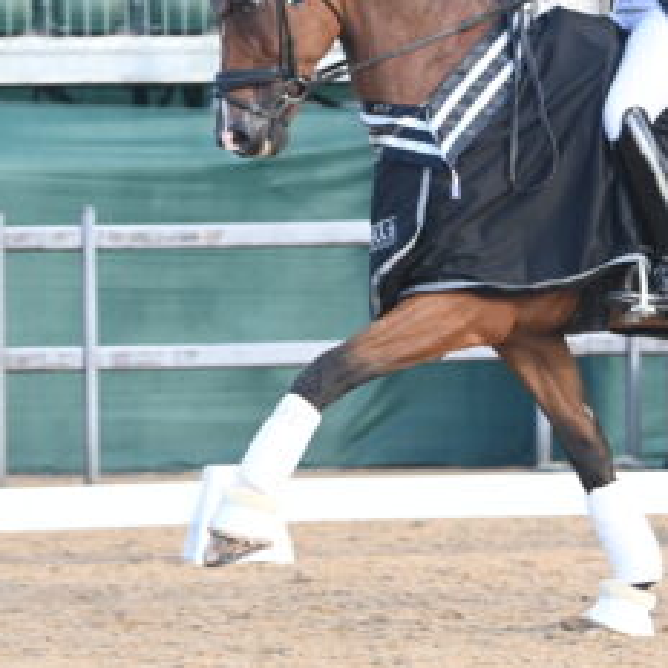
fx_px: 6681
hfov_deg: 5.7
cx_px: 570
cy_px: 145
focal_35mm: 306
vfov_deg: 5.7
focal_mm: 135
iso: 1000
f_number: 5
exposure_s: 1/640
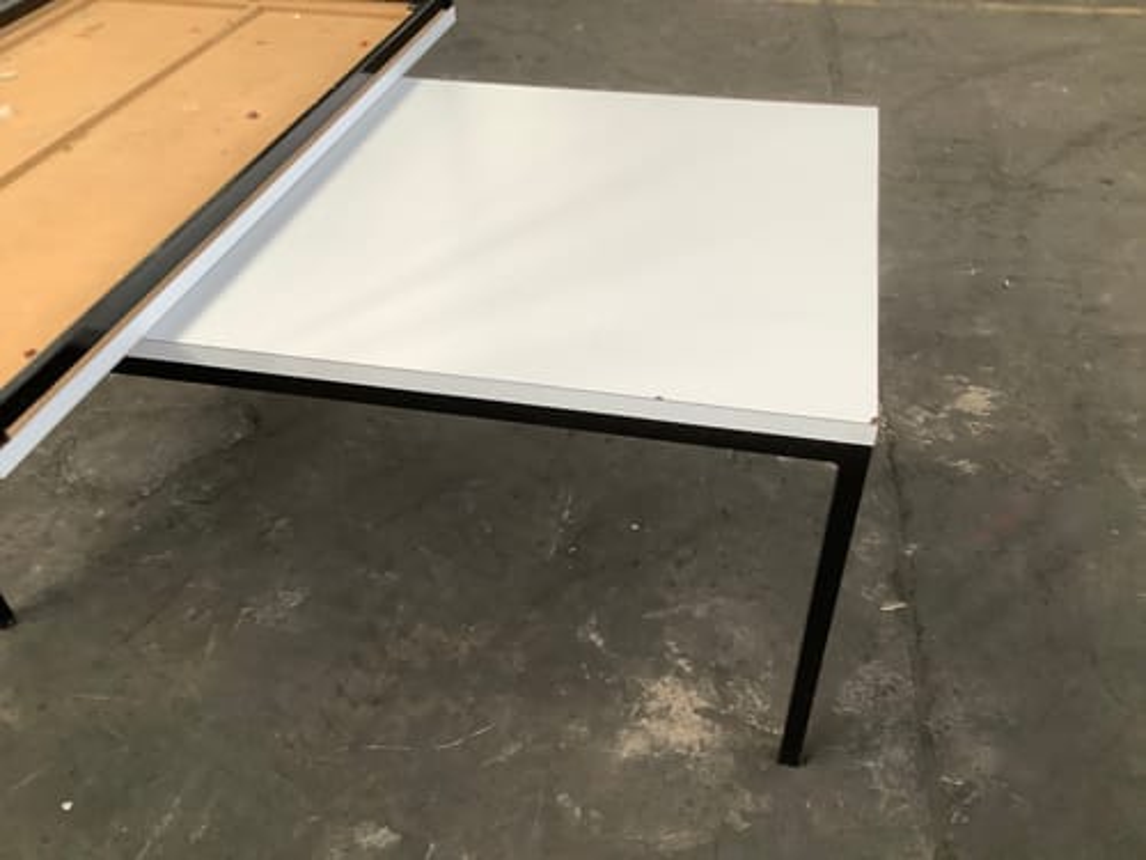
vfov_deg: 45.4
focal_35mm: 31
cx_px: 573
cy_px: 430
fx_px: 1026
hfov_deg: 58.4
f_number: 2.4
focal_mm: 3.3
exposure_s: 1/50
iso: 125
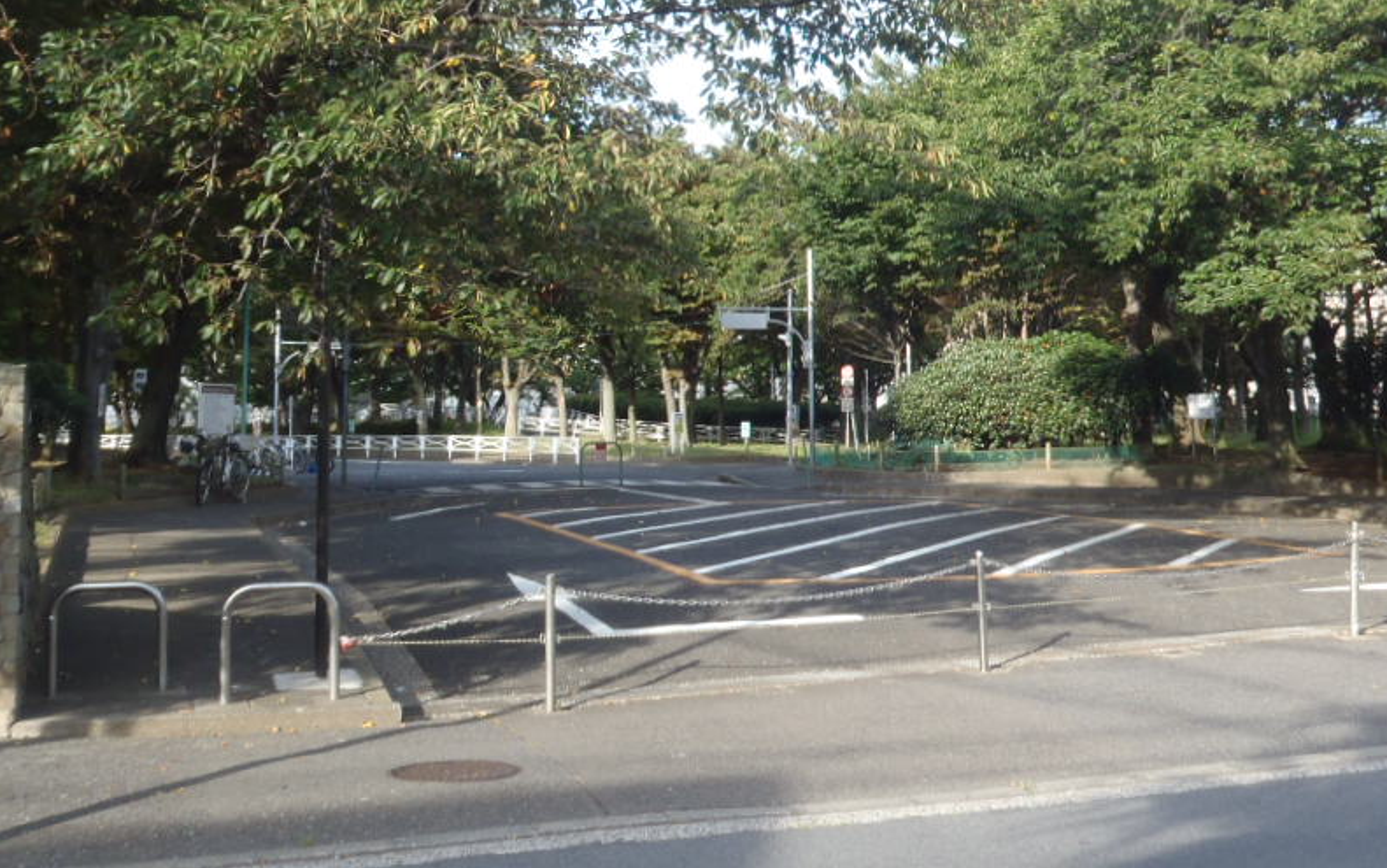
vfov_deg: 26.6
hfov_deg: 41.5
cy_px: 223
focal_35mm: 48
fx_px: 1815
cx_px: 868
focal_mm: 5
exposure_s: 1/100
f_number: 4
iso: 64
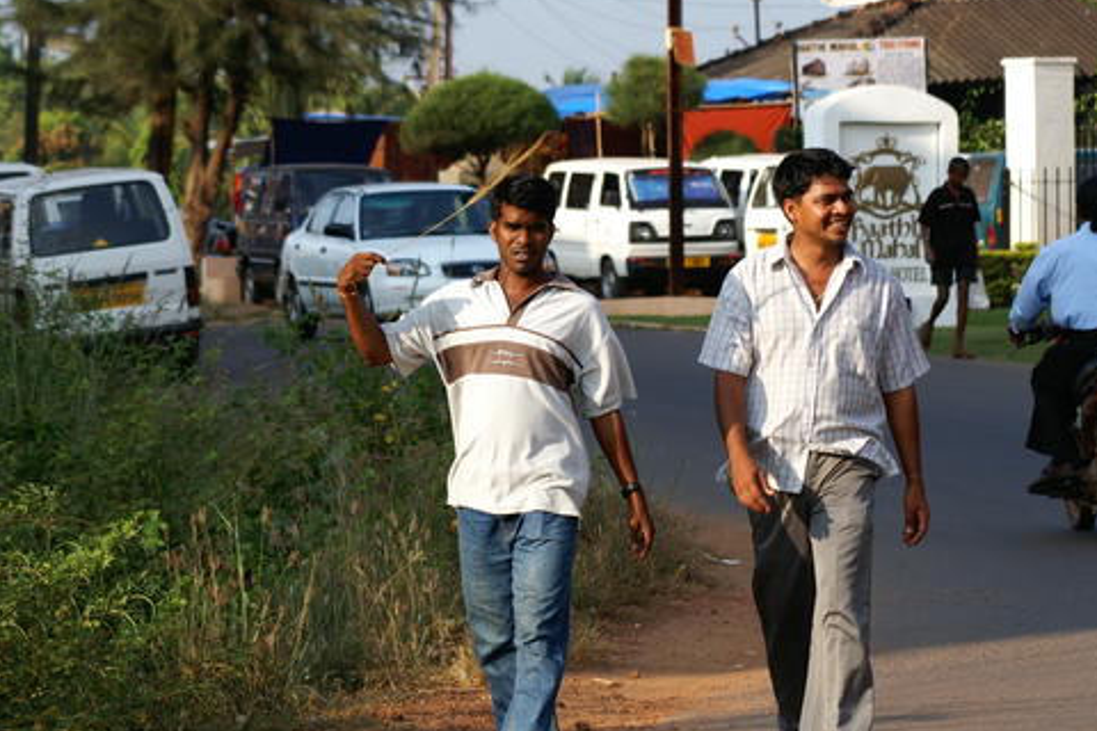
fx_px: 6094
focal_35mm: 200
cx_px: 564
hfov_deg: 10.3
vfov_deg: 6.9
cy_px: 288
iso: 200
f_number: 7.1
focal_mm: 100
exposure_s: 1/500
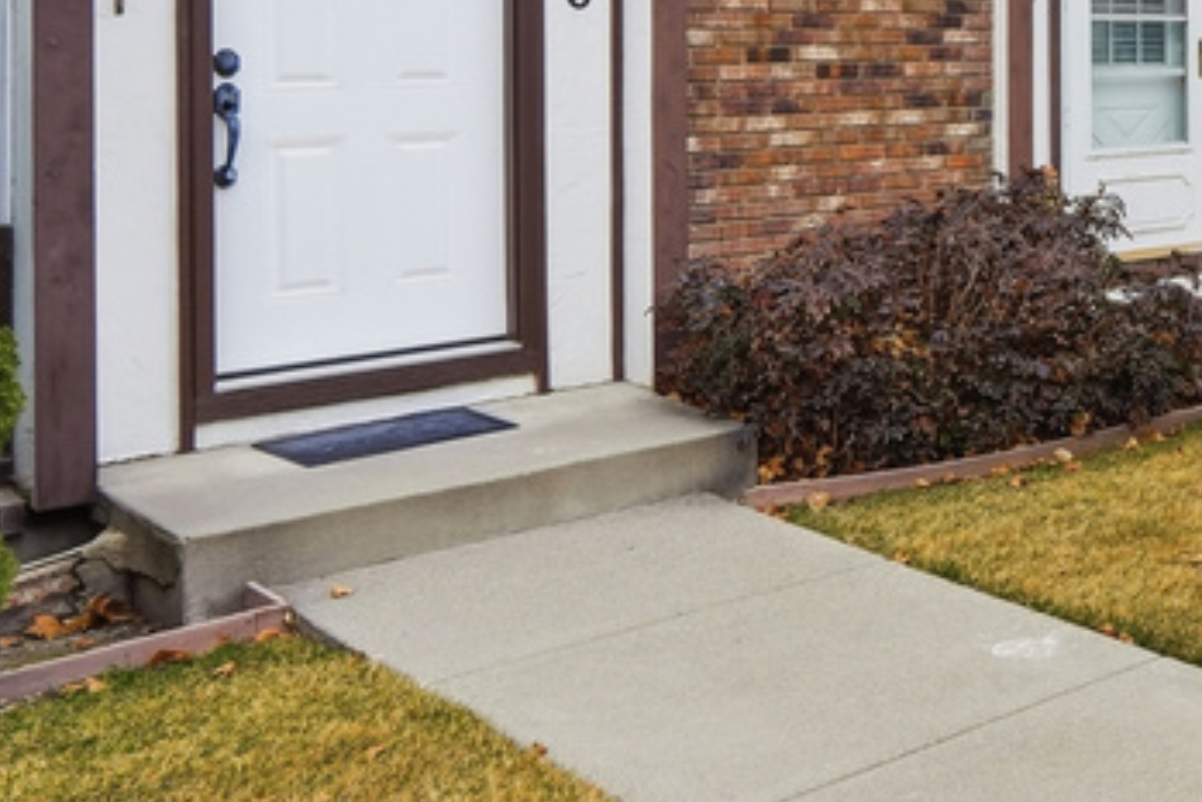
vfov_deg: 27.5
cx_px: 1691
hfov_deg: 29.8
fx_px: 1570
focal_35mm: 47
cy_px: 64
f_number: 9
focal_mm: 16
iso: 250
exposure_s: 1/6400
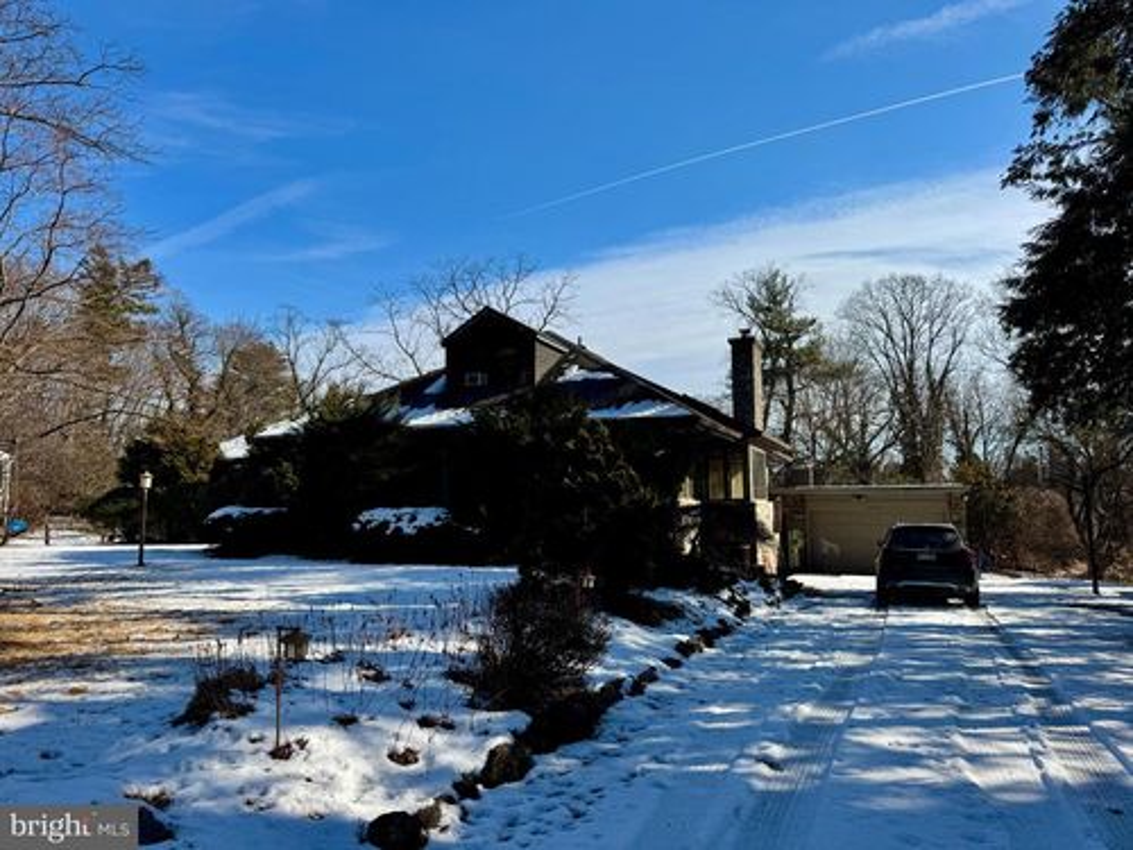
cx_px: 566
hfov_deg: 71.6
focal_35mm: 24
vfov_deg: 56.8
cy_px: 425
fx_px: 786
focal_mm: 6.76
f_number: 1.78
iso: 80
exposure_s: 1/5348
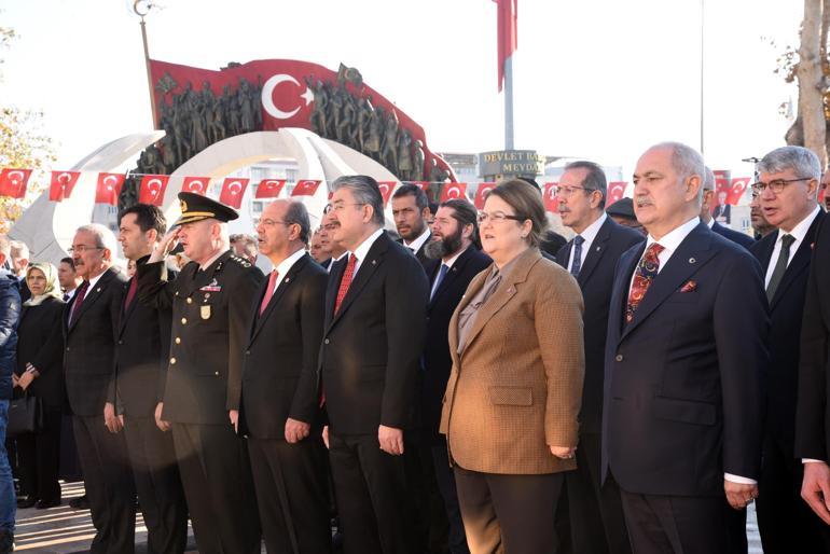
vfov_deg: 21.9
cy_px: 277
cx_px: 415
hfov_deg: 32.4
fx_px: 1430
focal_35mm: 62
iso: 800
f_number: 10
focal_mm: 62
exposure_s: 1/200
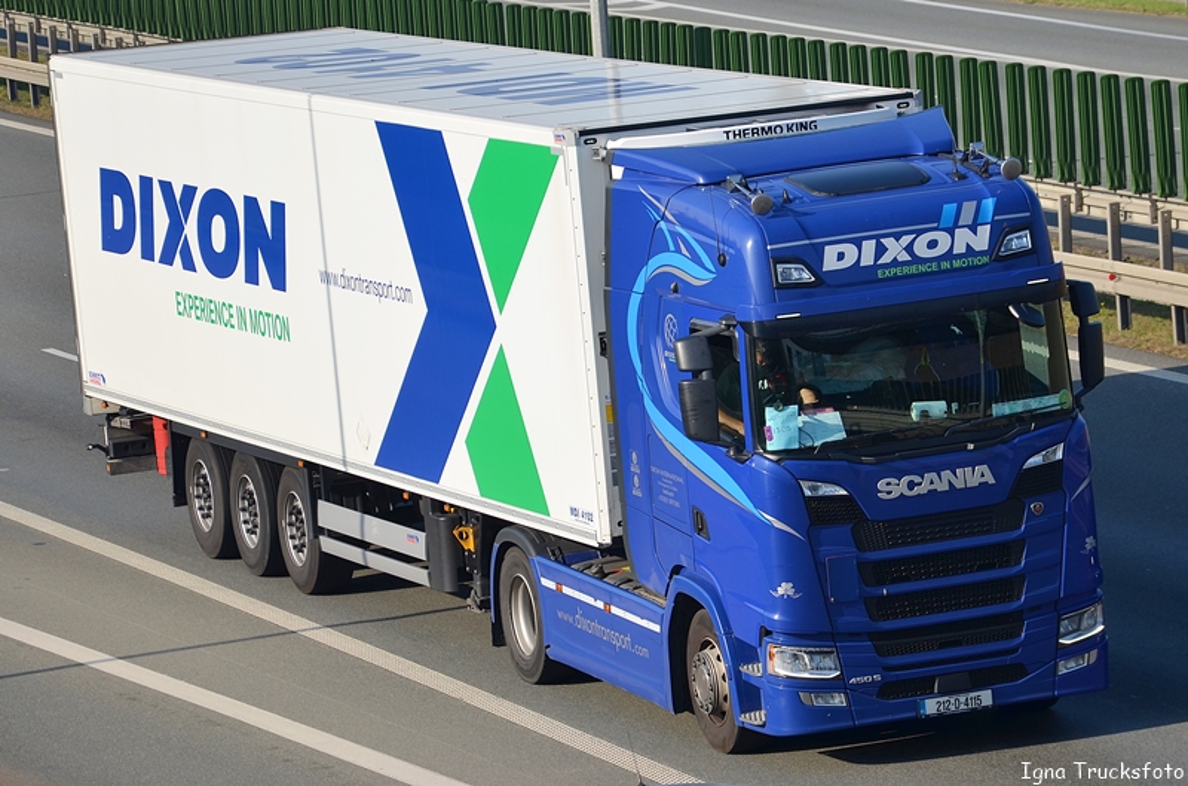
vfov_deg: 8.7
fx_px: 5184
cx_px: 594
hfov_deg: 13.1
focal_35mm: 158
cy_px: 393
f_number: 5.6
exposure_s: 1/1000
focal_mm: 105
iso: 160
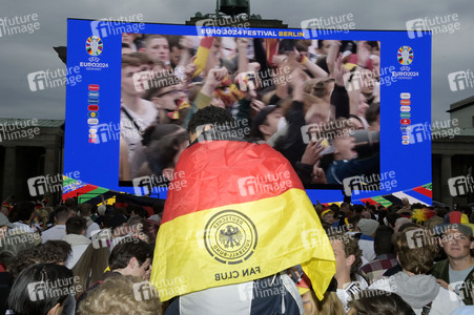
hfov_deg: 42.8
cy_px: 158
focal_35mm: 46
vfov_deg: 29.2
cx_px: 237
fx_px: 605
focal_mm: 46
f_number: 18
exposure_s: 1/250
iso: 2500
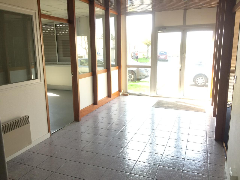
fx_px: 201
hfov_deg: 61.7
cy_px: 90
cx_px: 120
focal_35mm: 29
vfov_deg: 48.2
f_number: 2.2
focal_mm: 4.15
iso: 40
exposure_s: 1/33
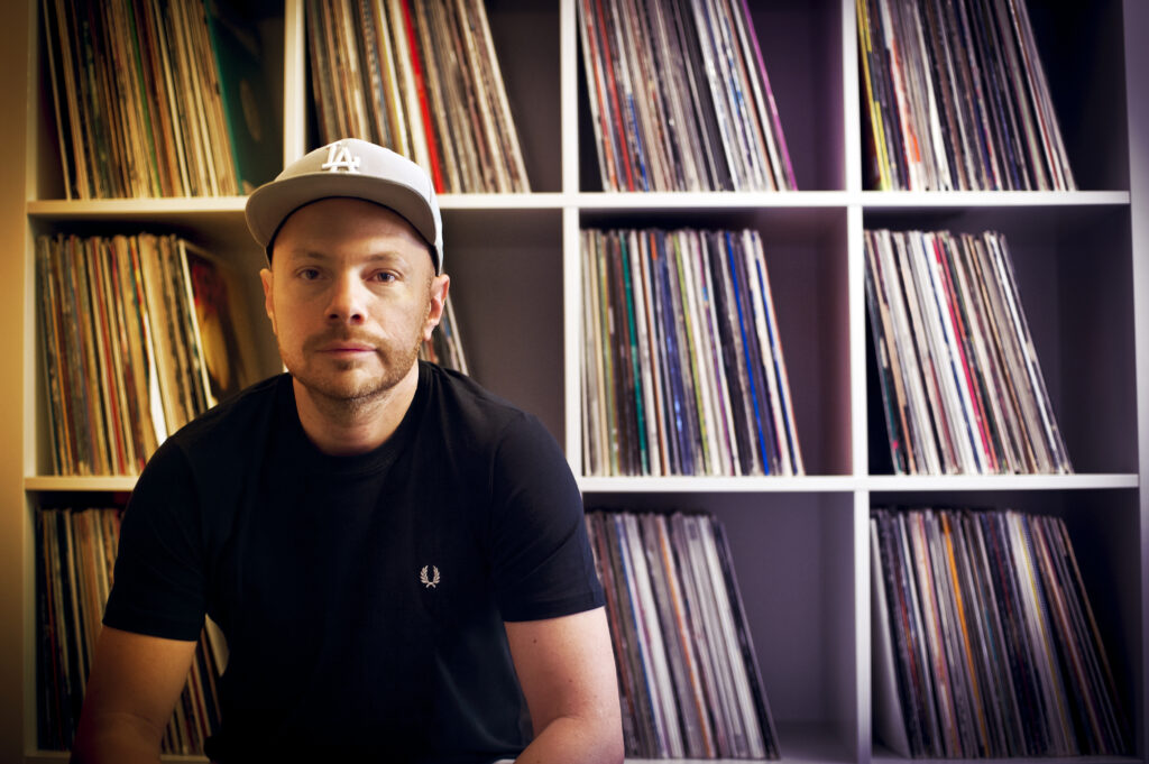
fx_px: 1595
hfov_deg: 39.6
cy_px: 382
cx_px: 574
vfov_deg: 26.9
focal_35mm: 50
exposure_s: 1/40
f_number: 2.5
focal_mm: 50
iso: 2000
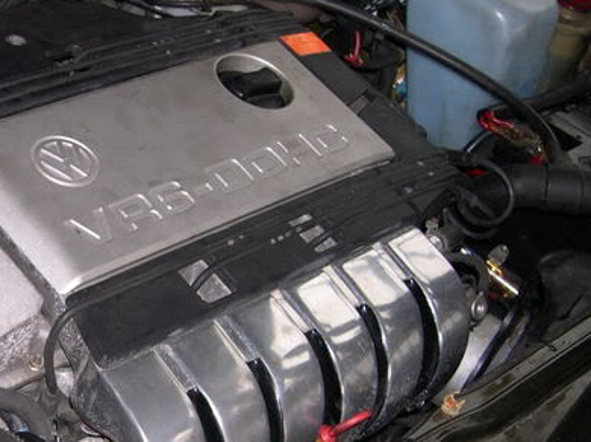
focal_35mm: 78
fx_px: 1331
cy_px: 330
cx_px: 5
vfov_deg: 18.8
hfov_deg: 24.0
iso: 100
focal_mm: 8
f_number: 2.8
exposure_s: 1/60
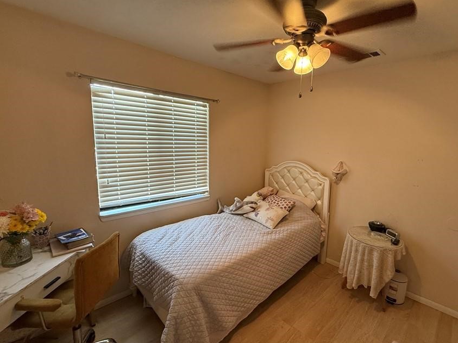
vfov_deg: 74.7
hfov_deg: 90.8
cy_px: 173
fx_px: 225
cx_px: 252
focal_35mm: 17
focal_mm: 2.22
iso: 320
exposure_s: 1/60
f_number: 2.2
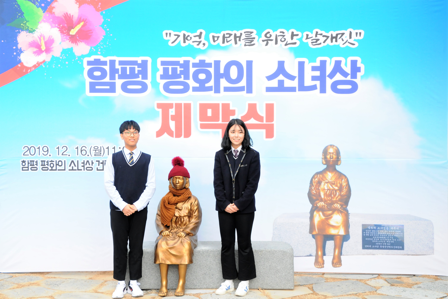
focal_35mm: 48
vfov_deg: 28.1
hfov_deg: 41.1
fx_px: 597
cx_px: 224
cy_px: 150
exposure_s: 1/250
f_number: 8
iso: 800
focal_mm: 32
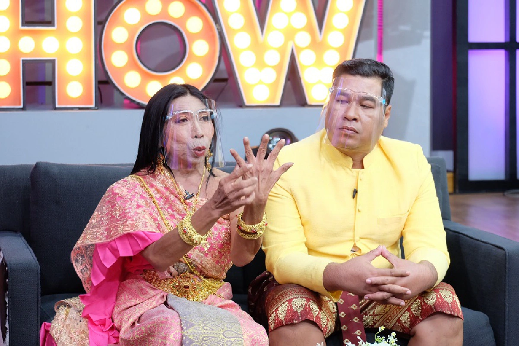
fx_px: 1542
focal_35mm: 107
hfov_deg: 19.1
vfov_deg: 12.8
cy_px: 173
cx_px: 260
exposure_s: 1/75
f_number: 5
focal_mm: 71.1
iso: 2000
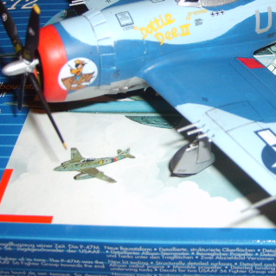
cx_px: 222
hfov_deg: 27.2
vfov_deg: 27.6
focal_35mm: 62
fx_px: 559
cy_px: 94
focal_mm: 5.8
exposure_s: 1/45
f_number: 2.8
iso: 100
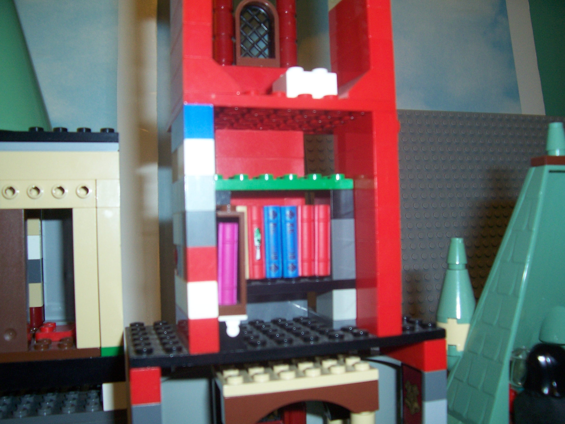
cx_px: 282
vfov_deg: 41.8
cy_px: 212
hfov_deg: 54.0
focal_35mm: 34
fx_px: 555
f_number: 2.7
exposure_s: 1/60
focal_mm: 5.6
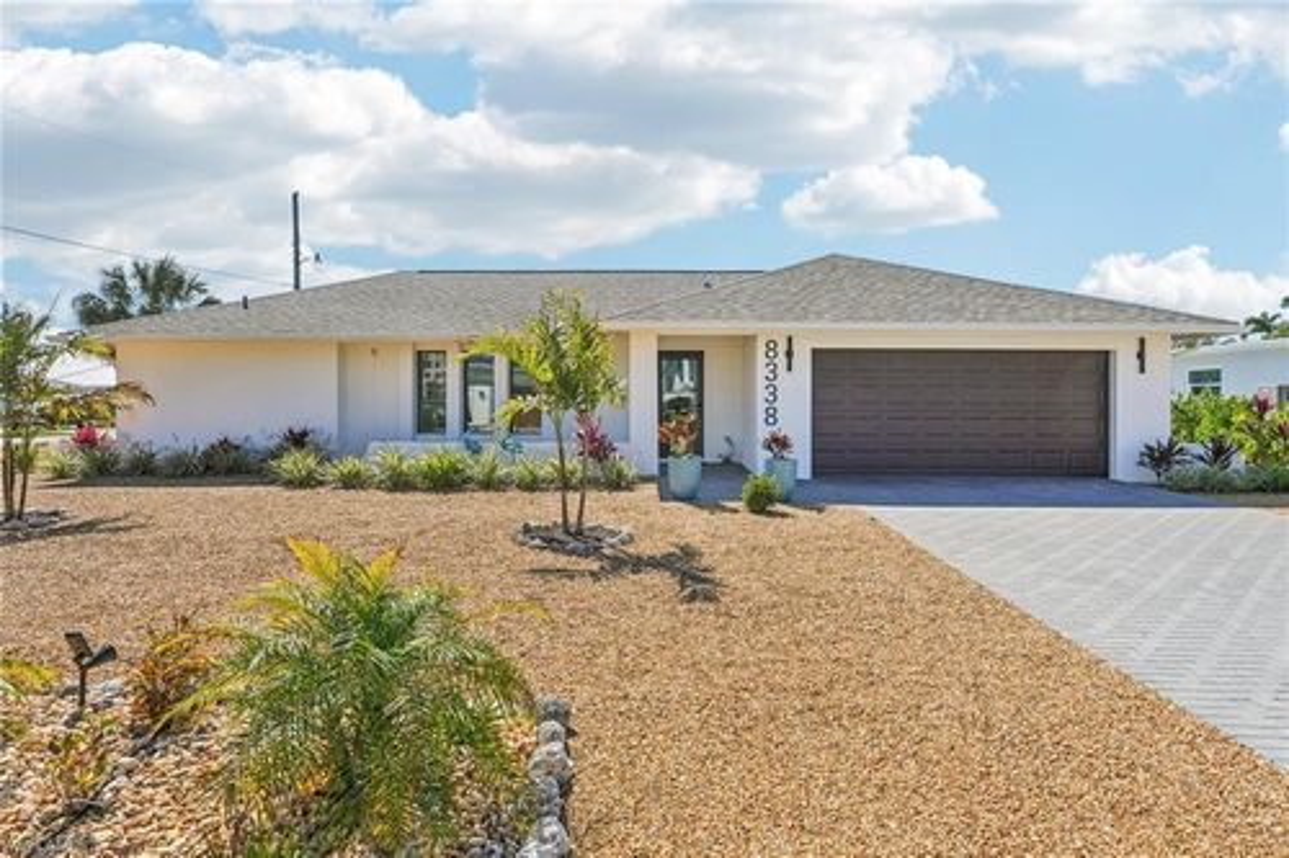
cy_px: 429
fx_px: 734
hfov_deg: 82.6
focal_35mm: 20
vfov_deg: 60.7
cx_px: 644
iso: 400
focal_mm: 20.5
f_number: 8
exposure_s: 1/1600
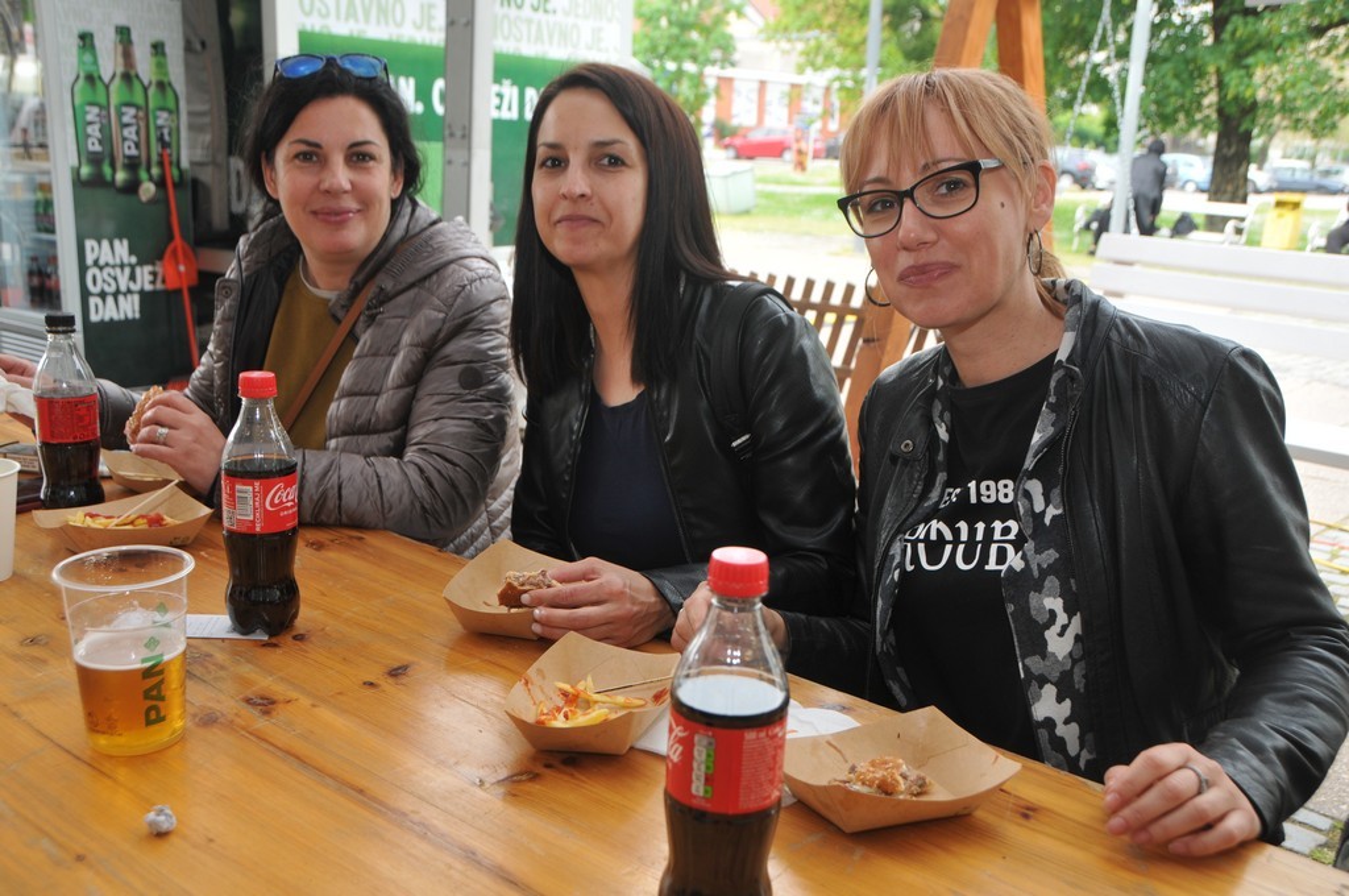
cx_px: 674
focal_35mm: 36
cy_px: 448
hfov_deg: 53.2
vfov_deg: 36.8
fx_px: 1347
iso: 200
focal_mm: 24
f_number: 5.6
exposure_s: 1/125
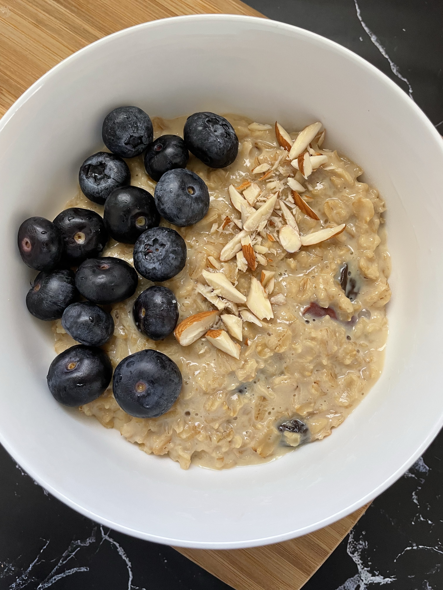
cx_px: 222
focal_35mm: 26
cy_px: 295
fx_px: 444
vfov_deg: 67.3
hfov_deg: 53.1
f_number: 1.6
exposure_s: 1/60
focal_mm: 4.2
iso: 250
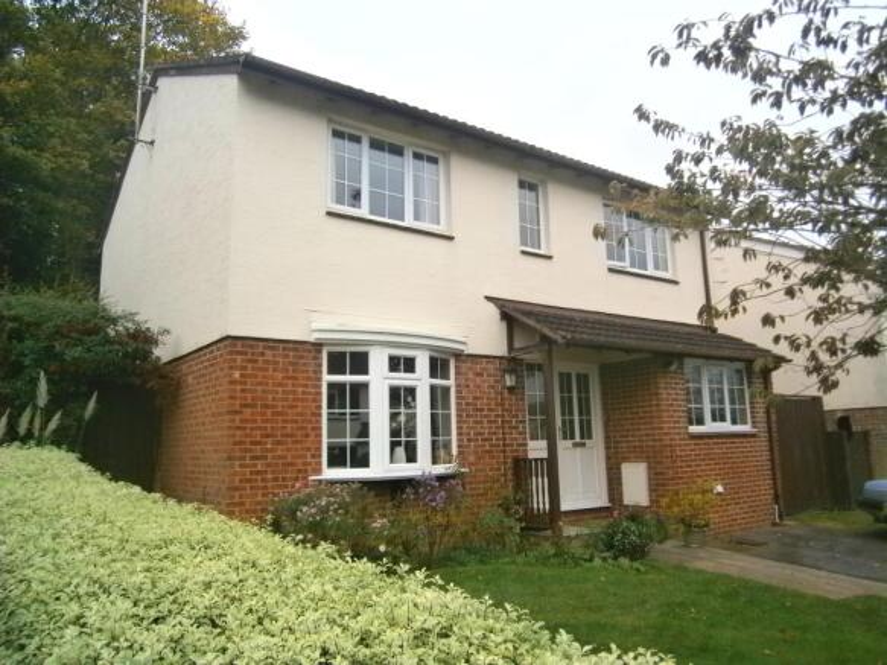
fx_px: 666
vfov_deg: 53.0
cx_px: 444
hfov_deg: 67.3
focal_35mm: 26
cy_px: 332
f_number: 8
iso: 80
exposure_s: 1/40
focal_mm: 4.7
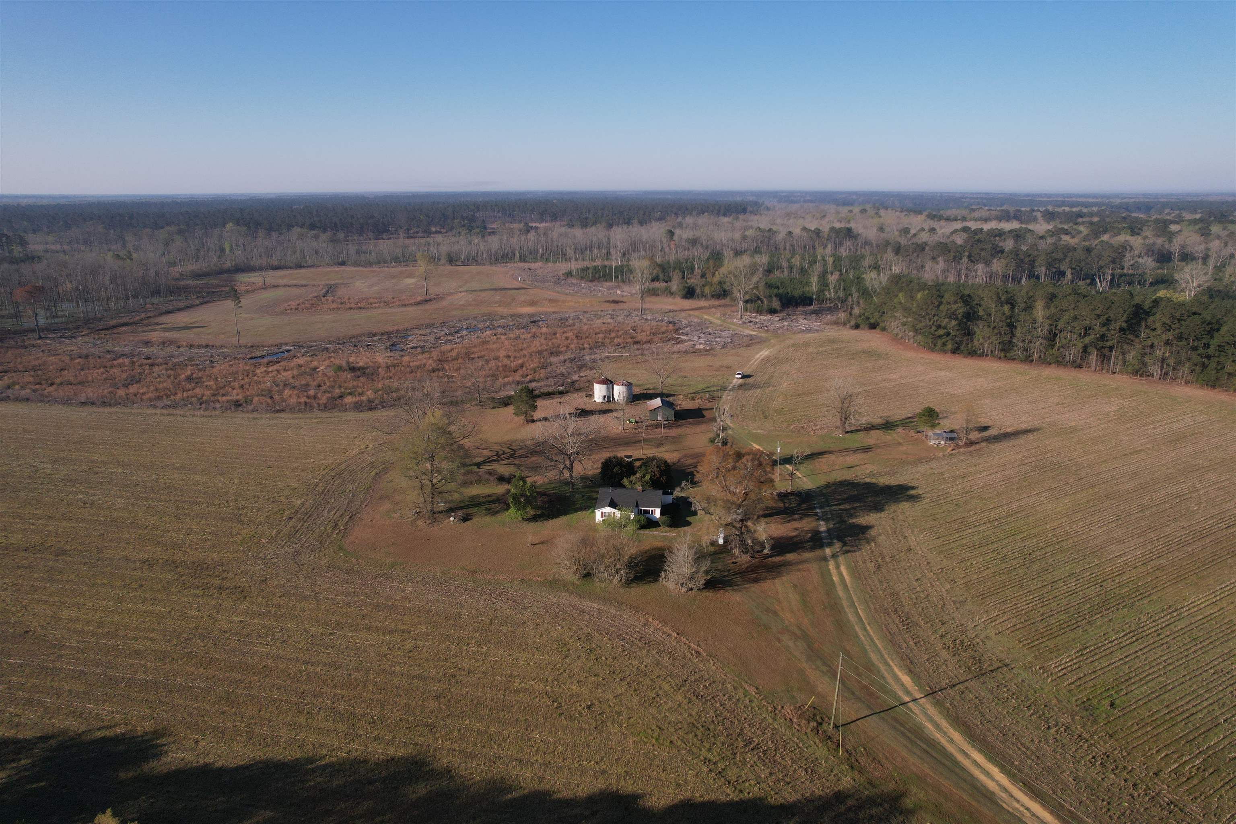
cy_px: 412
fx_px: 755
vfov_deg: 57.2
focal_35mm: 22
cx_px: 618
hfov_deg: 78.6
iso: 130
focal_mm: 8.38
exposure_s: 1/2000
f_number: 2.8
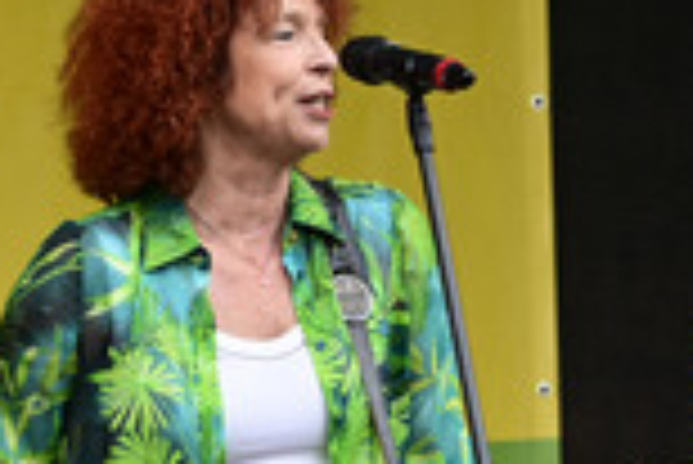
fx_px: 5626
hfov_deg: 7.0
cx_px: 551
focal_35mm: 292
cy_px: 473
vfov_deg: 4.7
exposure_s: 1/320
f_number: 5
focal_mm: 100
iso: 500
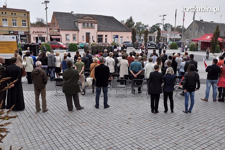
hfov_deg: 59.5
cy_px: 75
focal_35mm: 32
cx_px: 112
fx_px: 197
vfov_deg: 41.6
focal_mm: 21
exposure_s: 1/320
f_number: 9
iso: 500
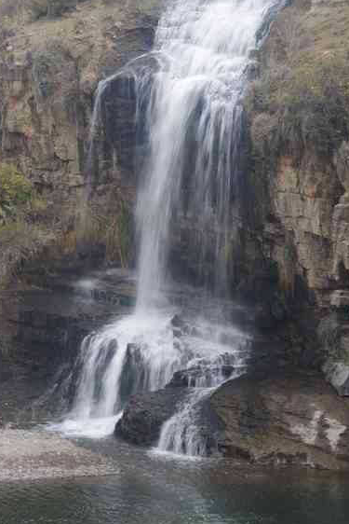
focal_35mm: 120
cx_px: 193
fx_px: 1742
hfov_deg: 11.4
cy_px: 129
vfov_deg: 17.0
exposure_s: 1/10
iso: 100
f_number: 6.3
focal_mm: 45
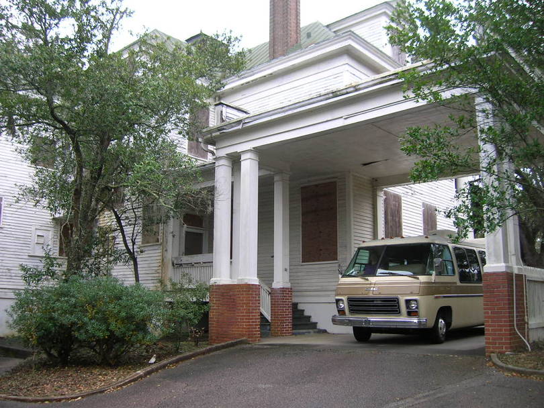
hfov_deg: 53.9
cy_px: 204
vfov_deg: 41.8
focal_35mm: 34
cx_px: 272
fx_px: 534
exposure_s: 1/57
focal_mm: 5.7
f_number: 2.9
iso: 50
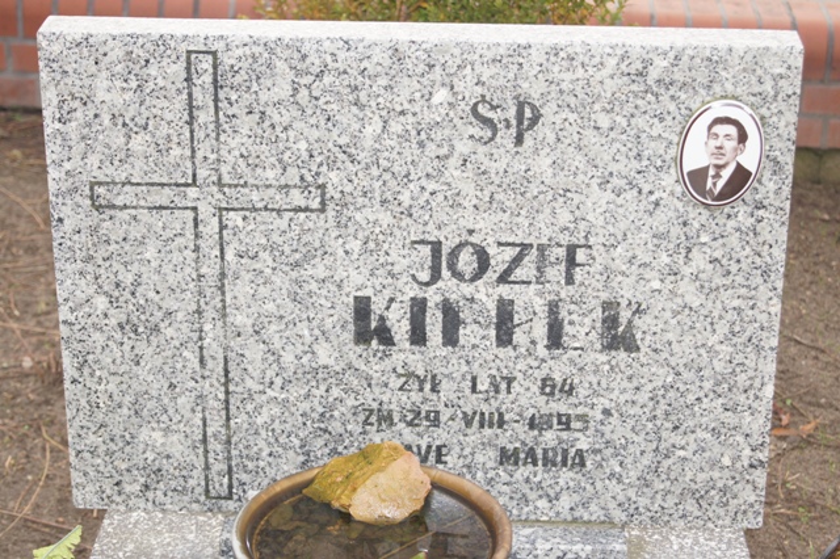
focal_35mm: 82
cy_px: 280
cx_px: 420
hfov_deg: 24.6
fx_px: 1924
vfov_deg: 16.5
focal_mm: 55
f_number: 5.6
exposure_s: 1/125
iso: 200
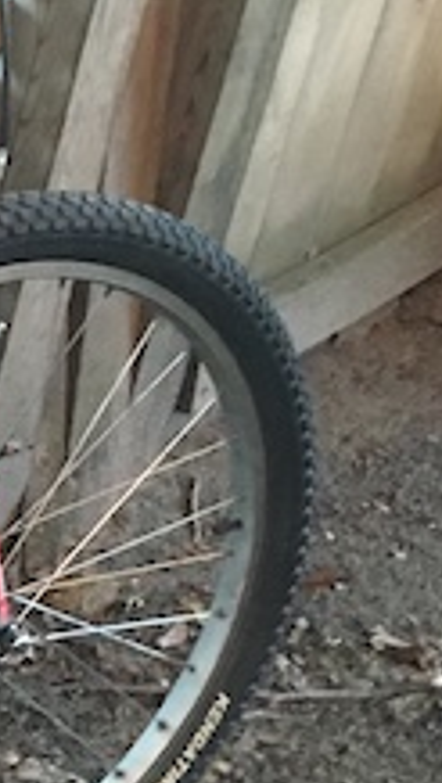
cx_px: -848
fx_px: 2411
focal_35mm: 116
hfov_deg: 8.8
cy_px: 553
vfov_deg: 18.4
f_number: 2.2
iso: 200
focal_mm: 4.15
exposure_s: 1/15
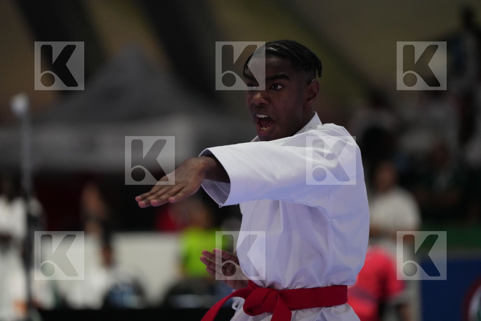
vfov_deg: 6.9
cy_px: 160
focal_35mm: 200
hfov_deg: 10.3
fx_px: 2672
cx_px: 240
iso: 6400
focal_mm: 200
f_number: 2.8
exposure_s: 1/500
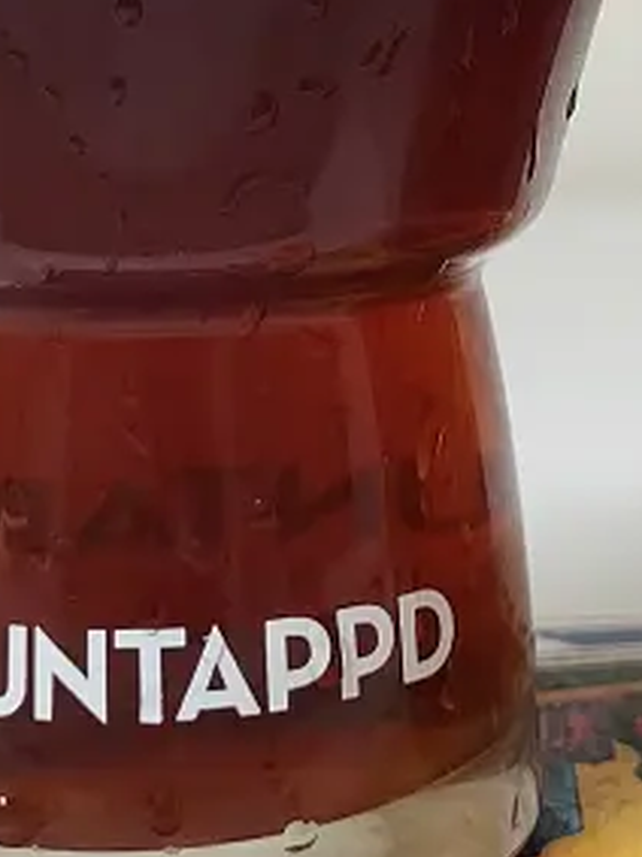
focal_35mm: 94
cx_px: 633
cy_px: -133
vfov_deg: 19.8
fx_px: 2326
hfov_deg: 15.4
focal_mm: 5.4
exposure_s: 1/120
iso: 320
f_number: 1.8
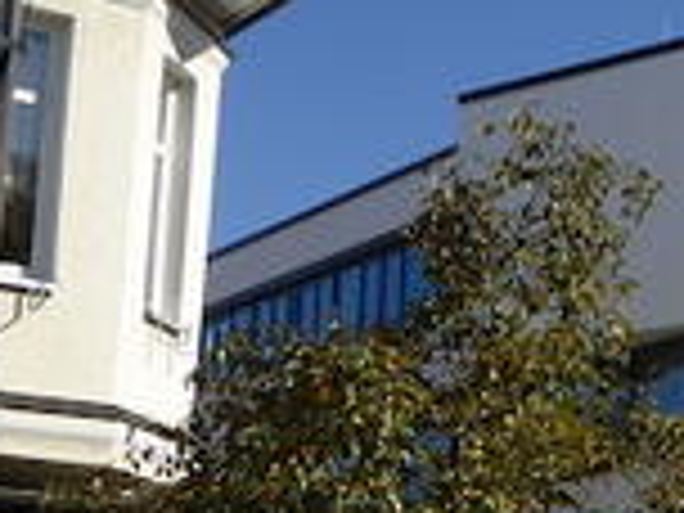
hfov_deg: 16.8
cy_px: 464
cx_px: 1053
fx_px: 2075
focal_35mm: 105
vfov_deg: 14.0
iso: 100
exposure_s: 1/1300
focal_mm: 4.3
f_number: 3.3
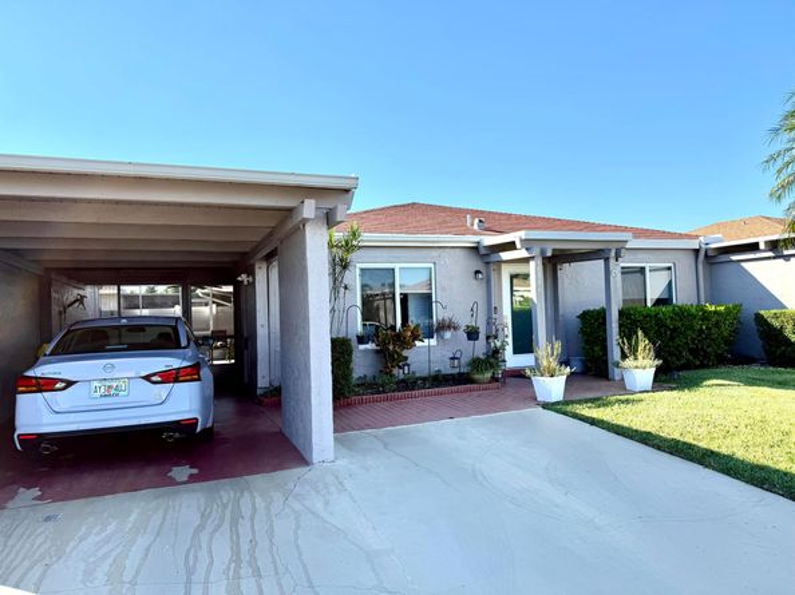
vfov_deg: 56.8
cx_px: 398
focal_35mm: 24
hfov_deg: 71.6
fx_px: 551
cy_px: 298
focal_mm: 6.76
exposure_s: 1/2525
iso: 80
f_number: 1.78
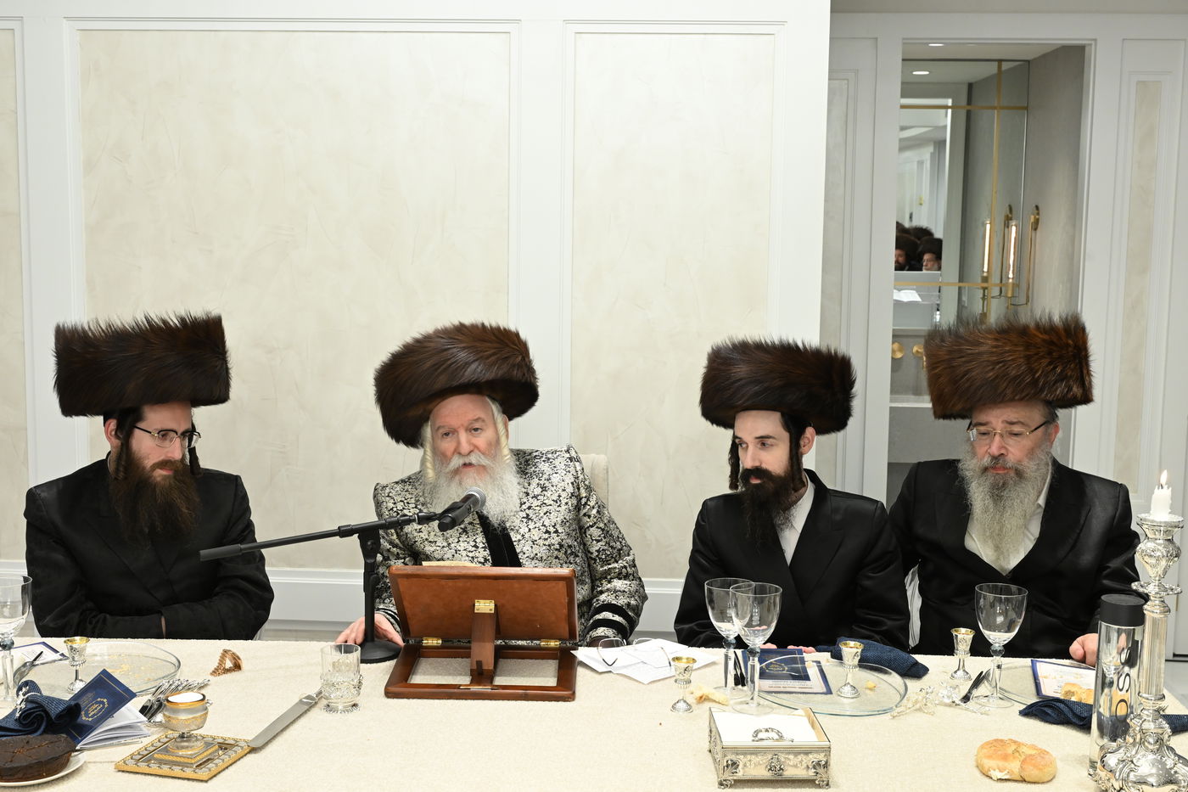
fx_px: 1485
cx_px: 594
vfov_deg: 29.9
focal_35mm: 45
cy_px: 396
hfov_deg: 43.6
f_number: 10
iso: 1600
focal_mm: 45
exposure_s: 1/60
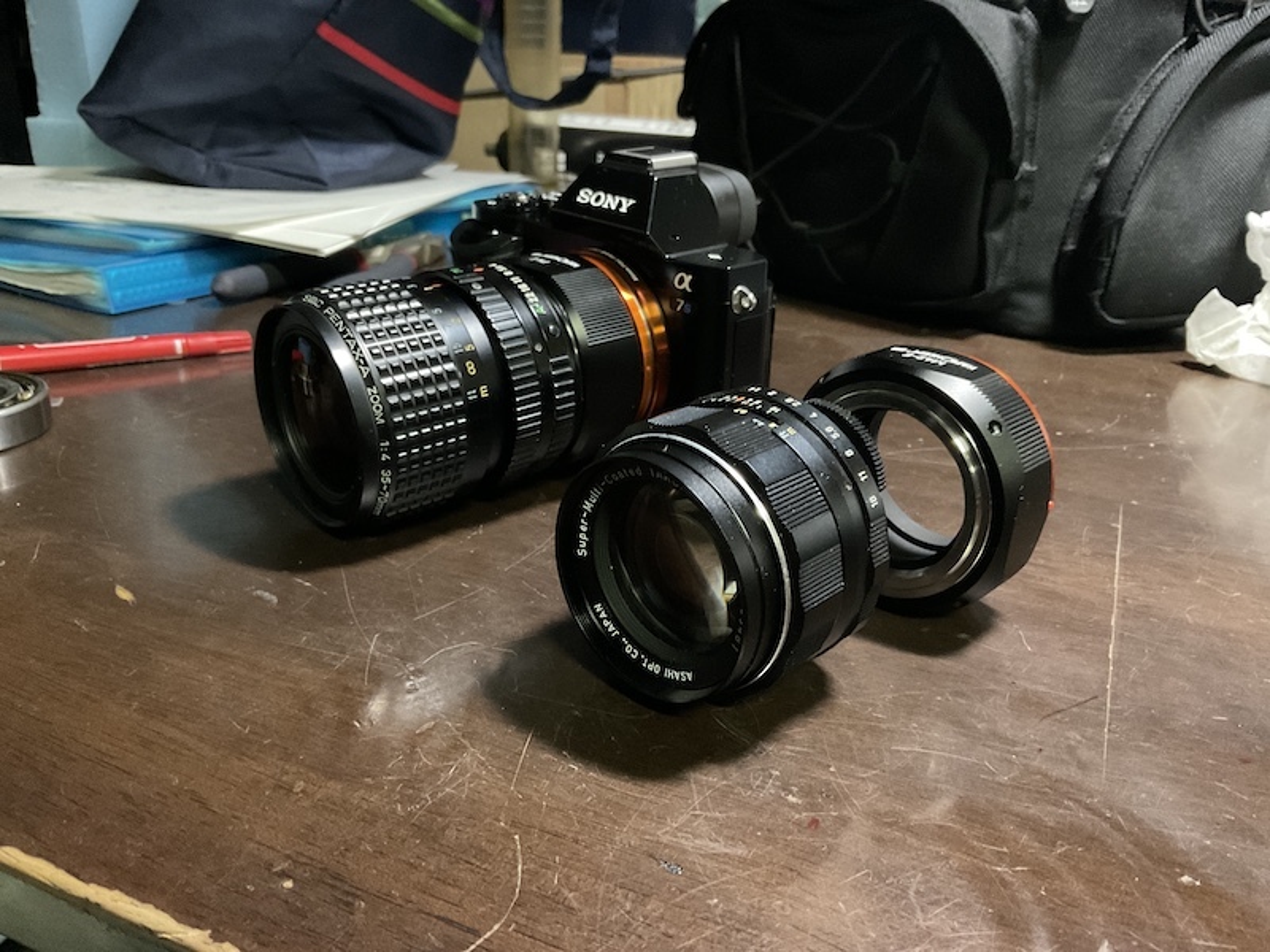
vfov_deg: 48.2
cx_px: 635
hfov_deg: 61.7
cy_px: 476
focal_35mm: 29
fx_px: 1064
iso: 500
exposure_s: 1/20
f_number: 1.8
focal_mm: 3
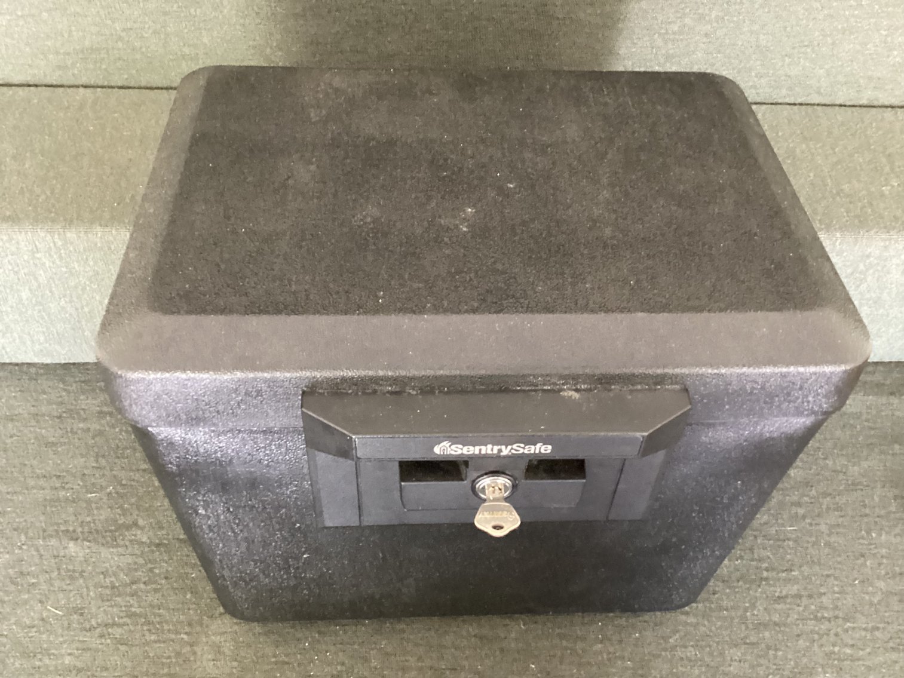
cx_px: 452
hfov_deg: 58.3
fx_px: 810
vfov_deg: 45.4
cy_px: 339
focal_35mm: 31
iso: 640
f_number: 2.4
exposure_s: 1/24
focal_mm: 3.3
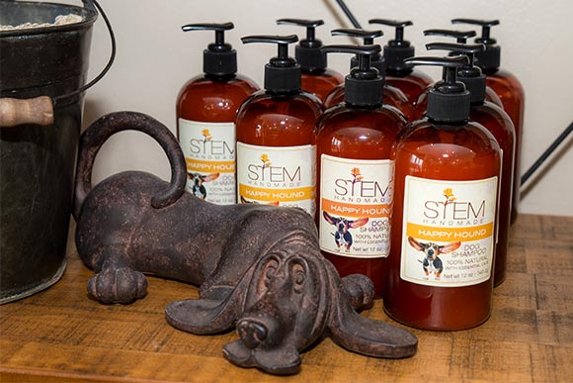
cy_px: 192
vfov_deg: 27.0
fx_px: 796
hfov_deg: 39.6
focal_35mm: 50
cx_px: 286
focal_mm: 50
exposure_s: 1/60
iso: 200
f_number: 6.7
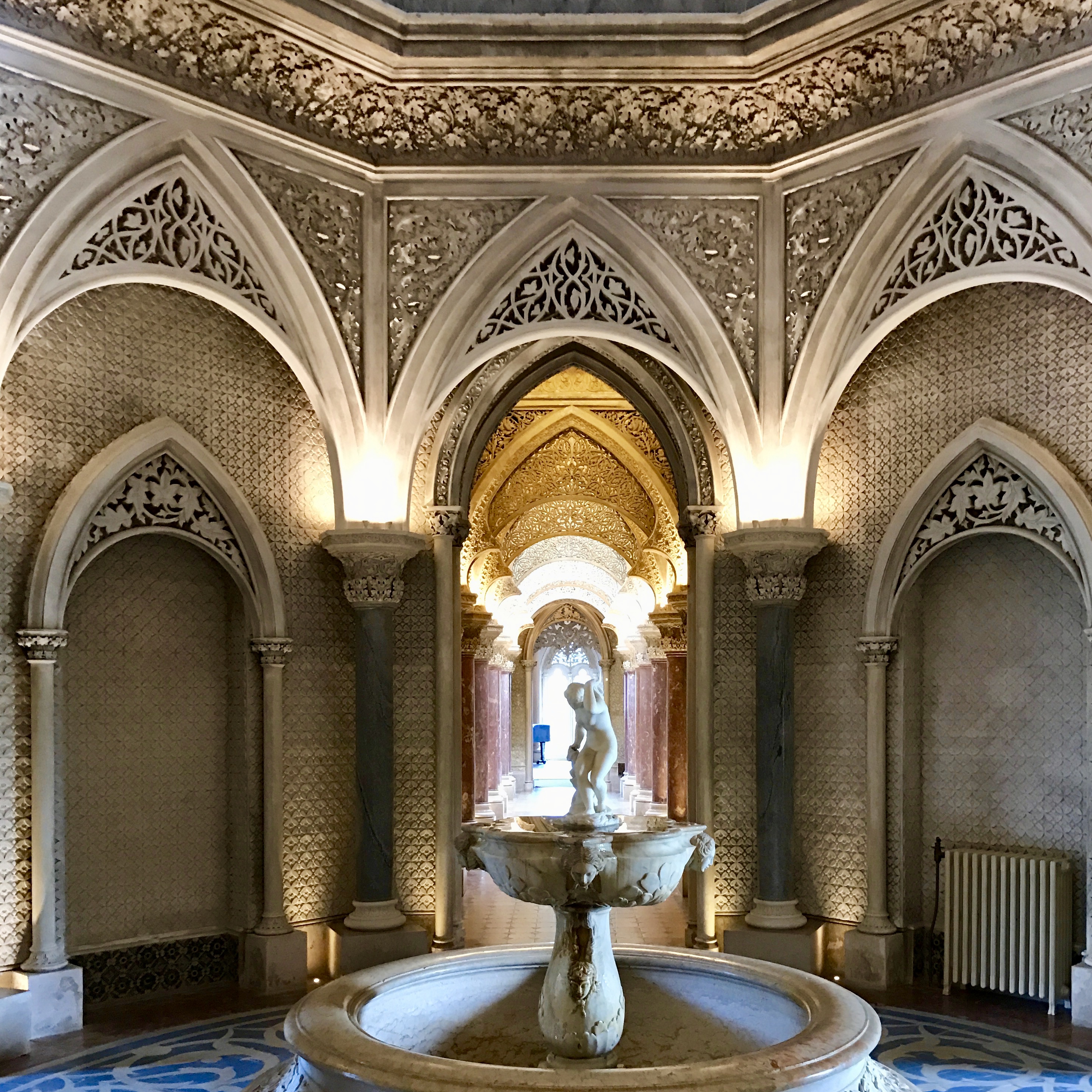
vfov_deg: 47.6
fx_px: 1213
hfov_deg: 48.4
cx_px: 560
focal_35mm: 34
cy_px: 731
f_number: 1.8
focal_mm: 3.99
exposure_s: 1/11
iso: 100
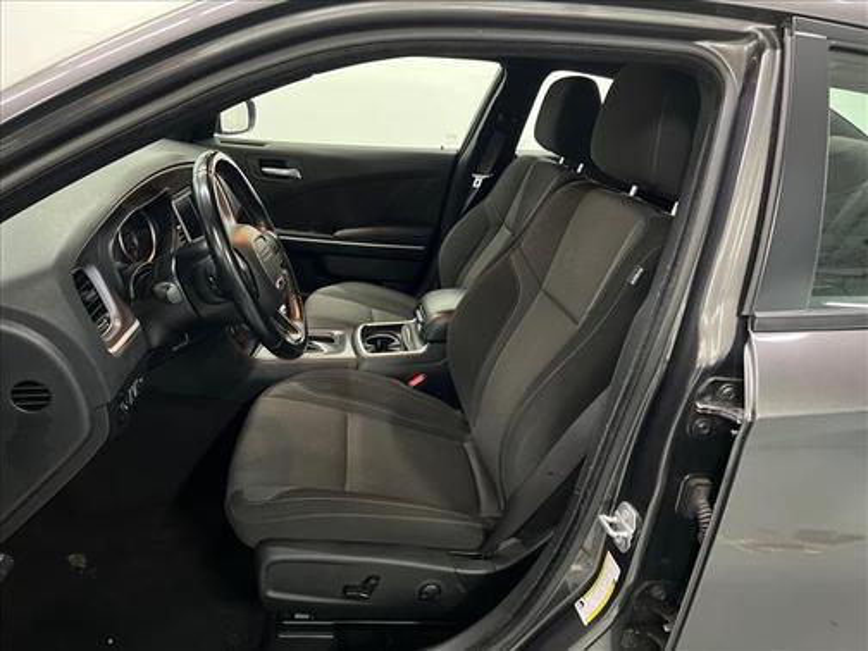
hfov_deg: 67.3
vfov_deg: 53.1
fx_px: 652
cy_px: 326
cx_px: 434
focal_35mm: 26
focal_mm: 5.7
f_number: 1.5
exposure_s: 1/30
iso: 500
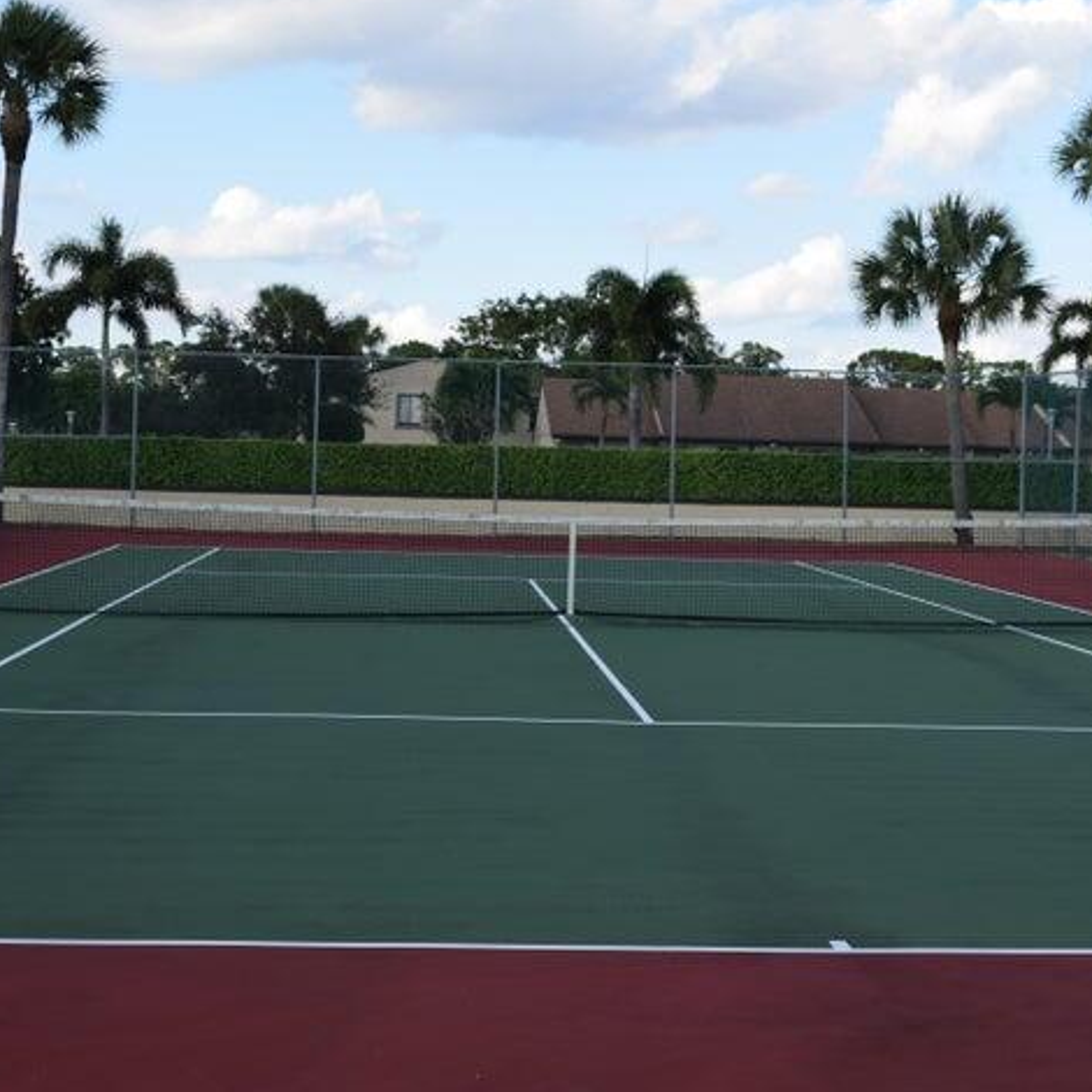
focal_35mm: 57
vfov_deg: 30.2
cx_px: 588
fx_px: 2022
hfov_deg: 30.2
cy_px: 541
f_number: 8
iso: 100
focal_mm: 29
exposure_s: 1/200
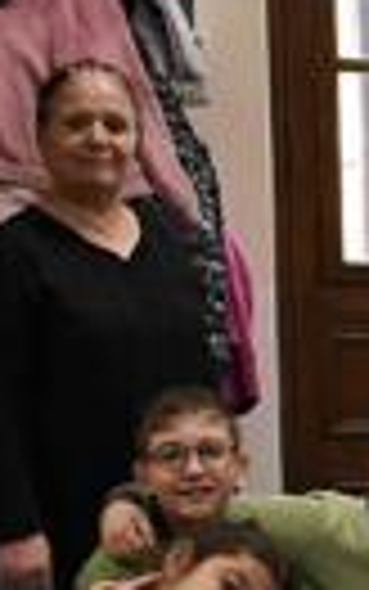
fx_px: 2073
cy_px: 649
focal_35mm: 129
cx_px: 718
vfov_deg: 15.7
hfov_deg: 9.5
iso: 1250
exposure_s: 1/80
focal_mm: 18
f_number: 4.5
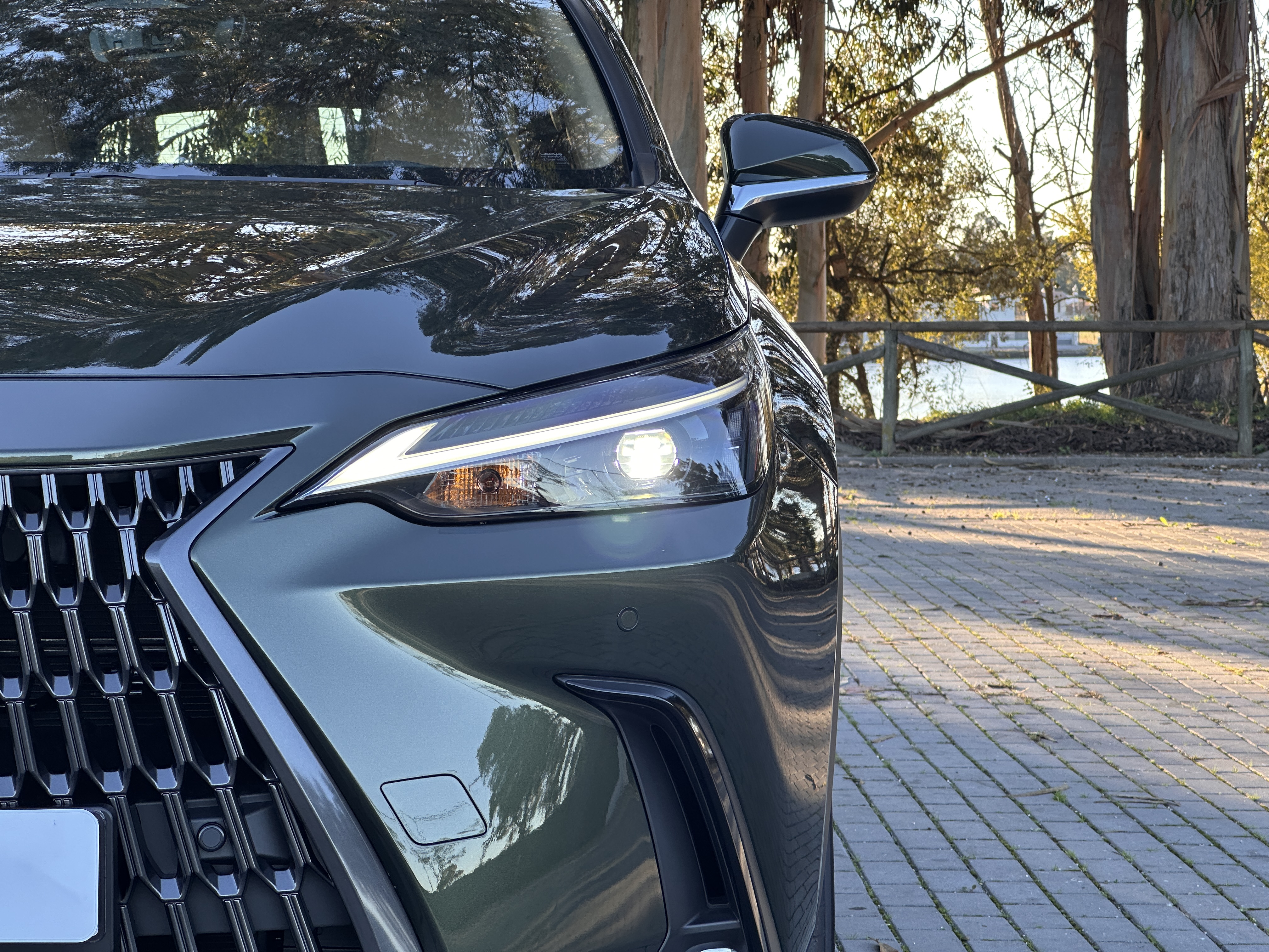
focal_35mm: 77
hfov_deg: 25.3
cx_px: 634
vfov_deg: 19.1
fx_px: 2823
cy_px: 476
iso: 50
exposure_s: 1/99
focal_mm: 9
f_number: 2.8
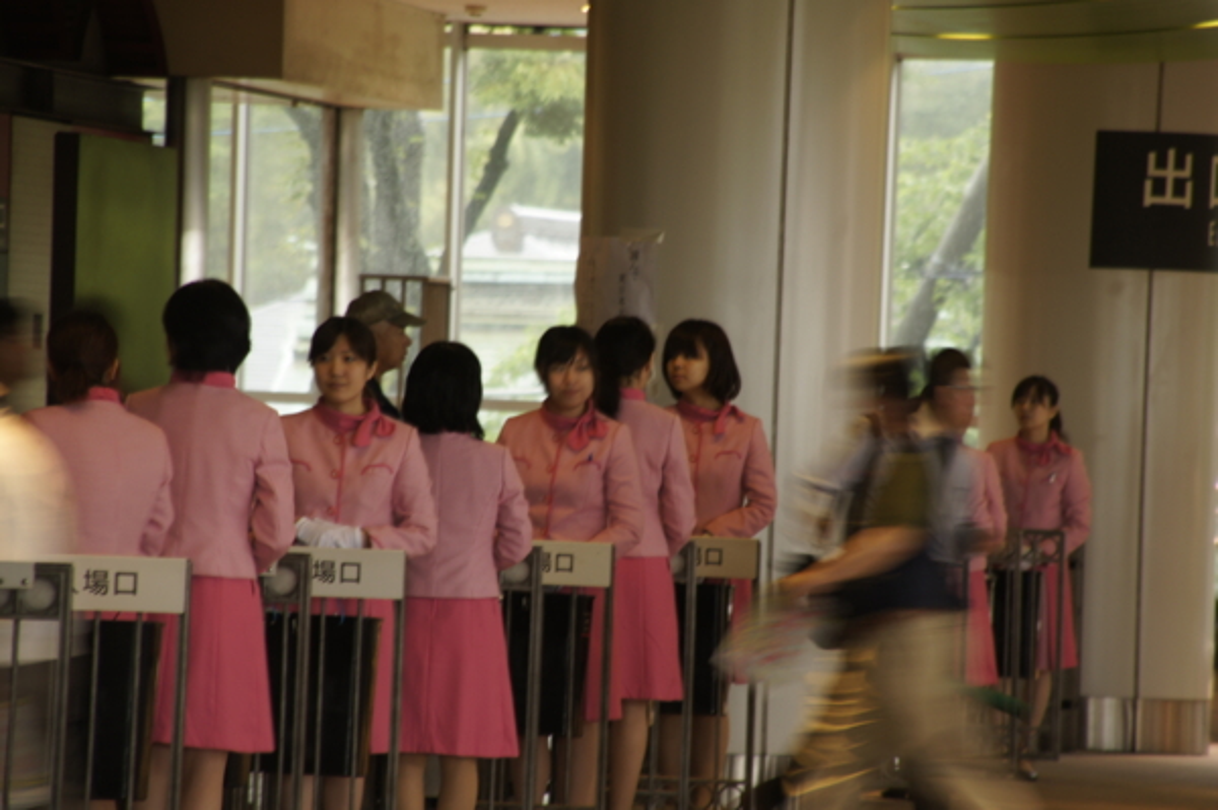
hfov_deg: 6.9
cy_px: 405
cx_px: 609
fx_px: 10141
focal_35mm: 300
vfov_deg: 4.6
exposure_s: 1/10
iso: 200
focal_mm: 200
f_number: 6.3
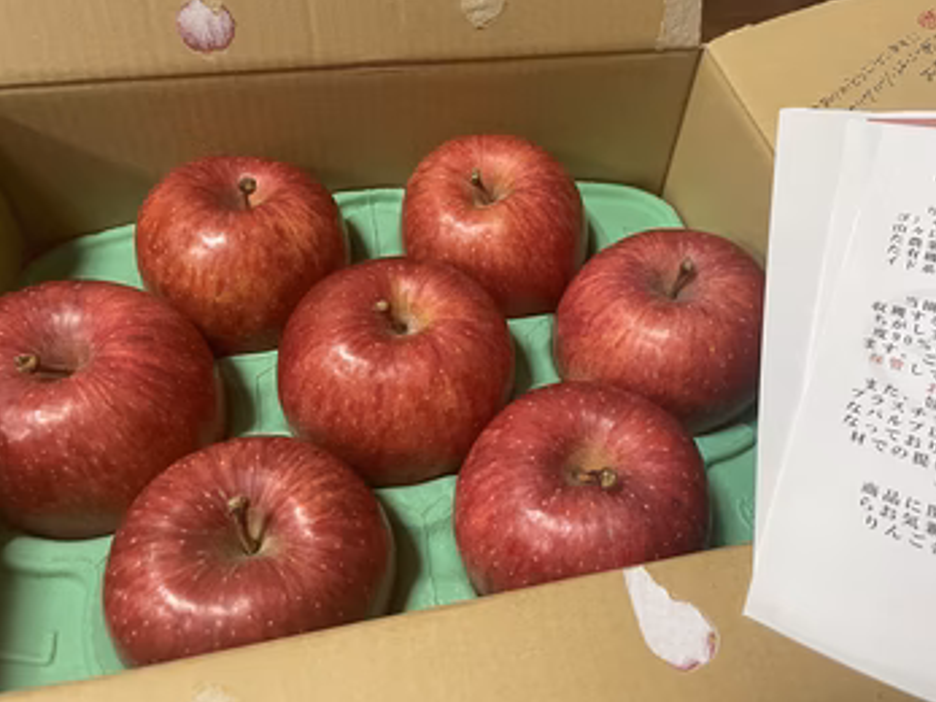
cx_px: 537
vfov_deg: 46.7
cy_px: 308
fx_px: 811
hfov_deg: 59.7
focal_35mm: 30
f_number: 1.6
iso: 250
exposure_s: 1/60
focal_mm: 4.2
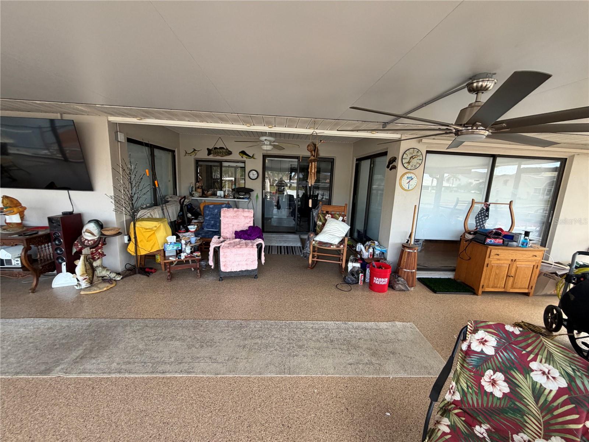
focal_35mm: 14
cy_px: 221
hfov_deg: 102.1
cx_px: 294
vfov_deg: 85.7
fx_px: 238
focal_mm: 2.22
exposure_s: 1/121
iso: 125
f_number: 2.2
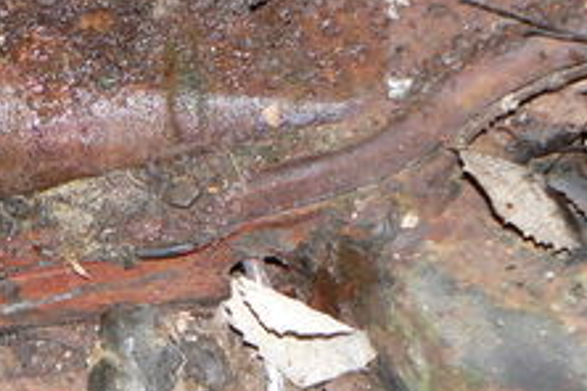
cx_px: -256
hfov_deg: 17.3
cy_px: 240
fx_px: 1761
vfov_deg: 12.7
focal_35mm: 108
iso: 100
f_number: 2.8
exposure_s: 1/30
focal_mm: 6
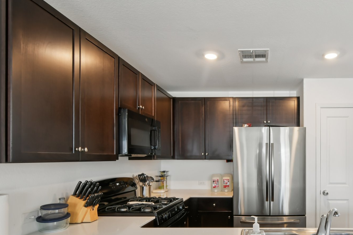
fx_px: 225
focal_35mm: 23
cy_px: 144
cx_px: 256
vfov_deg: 54.6
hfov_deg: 71.9
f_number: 8
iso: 400
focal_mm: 10
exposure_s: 1/30
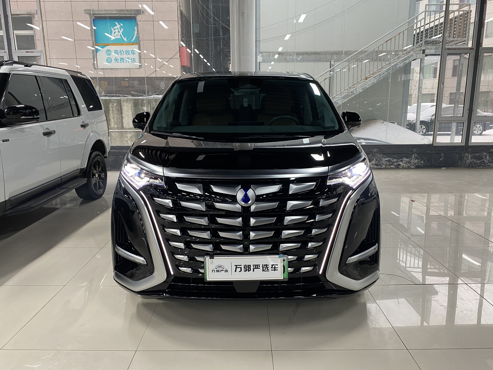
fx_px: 370
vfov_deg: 53.1
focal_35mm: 26
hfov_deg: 67.3
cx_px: 246
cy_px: 185
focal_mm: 4.25
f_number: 1.8
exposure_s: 1/76
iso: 125
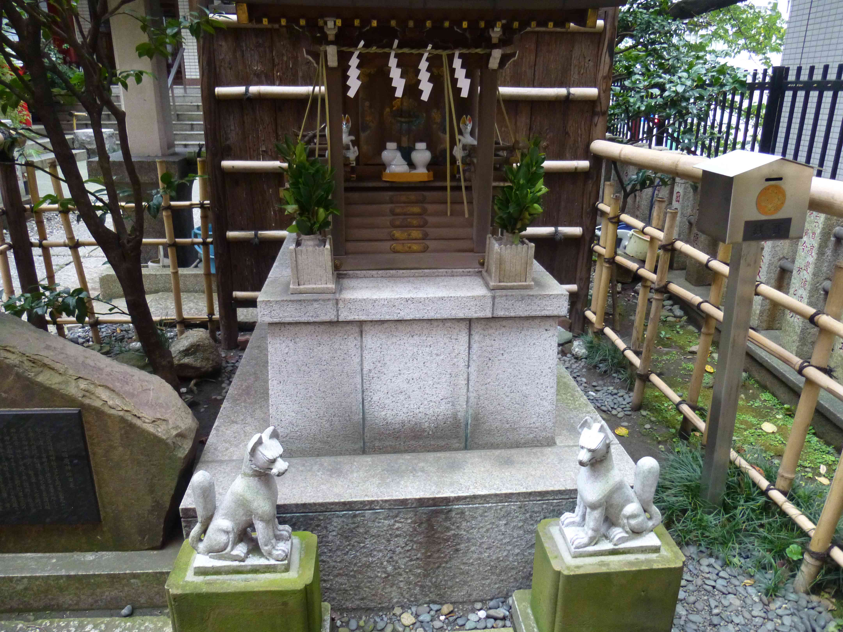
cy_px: 316
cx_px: 422
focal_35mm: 25
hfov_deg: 69.4
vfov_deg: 54.9
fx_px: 609
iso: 400
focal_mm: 4.5
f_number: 3.1
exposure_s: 1/40
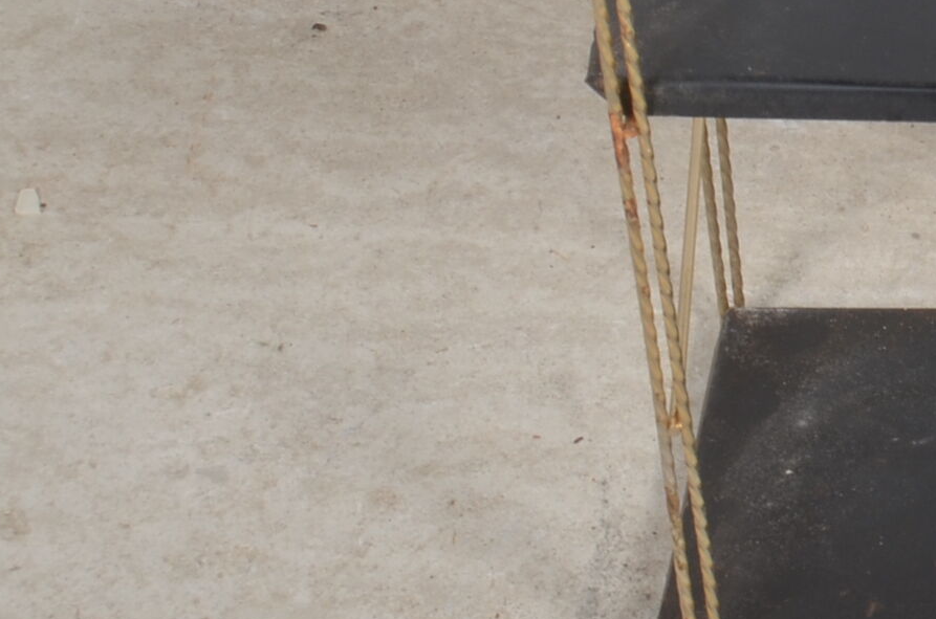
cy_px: -238
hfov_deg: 13.1
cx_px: 1384
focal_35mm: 149
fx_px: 3865
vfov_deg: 9.0
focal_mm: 24
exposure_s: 1/125
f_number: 14
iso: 100
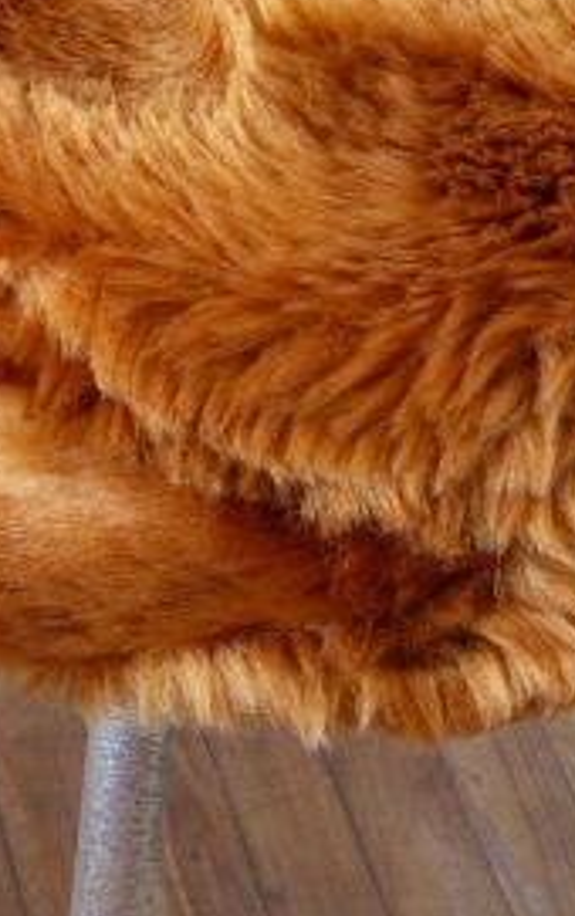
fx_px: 3126
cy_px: 162
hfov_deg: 10.5
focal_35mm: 125
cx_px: 460
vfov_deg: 16.5
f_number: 2.8
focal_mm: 9.1
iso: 400
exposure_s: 1/30
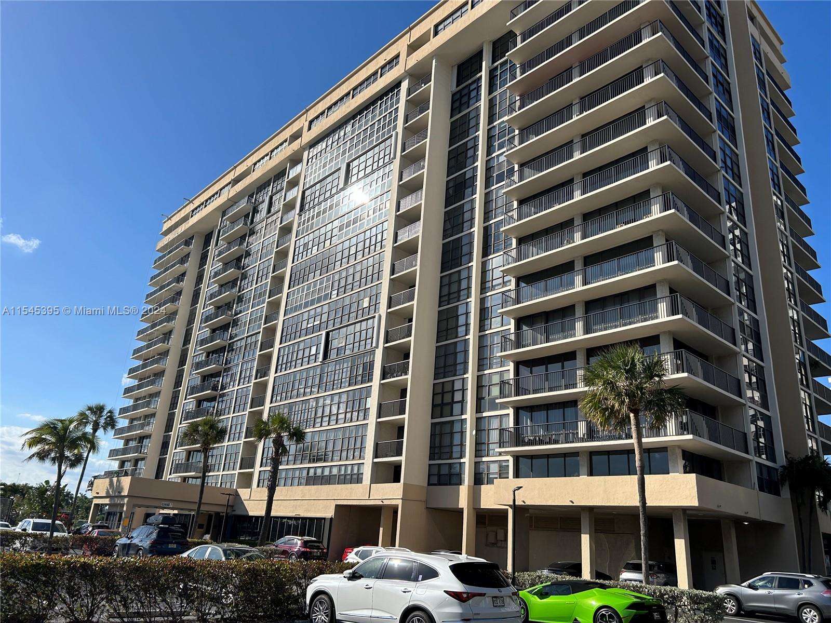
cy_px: 312
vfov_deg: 53.1
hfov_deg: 67.3
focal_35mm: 26
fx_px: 624
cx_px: 416
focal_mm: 5.7
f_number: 1.5
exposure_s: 1/4831
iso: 50
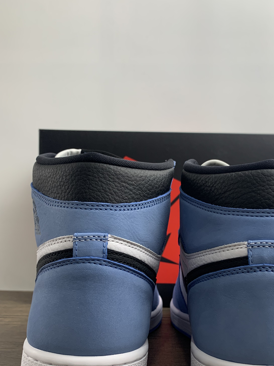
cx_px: 176
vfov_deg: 50.2
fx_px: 380
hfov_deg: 39.3
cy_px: 252
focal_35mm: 36
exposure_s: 1/121
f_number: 1.8
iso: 64
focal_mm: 4.25
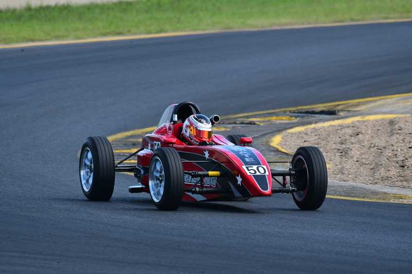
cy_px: 137
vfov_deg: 1.8
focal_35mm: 750
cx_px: 206
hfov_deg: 2.8
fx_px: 8581
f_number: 7.1
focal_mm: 500
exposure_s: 1/640
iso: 500
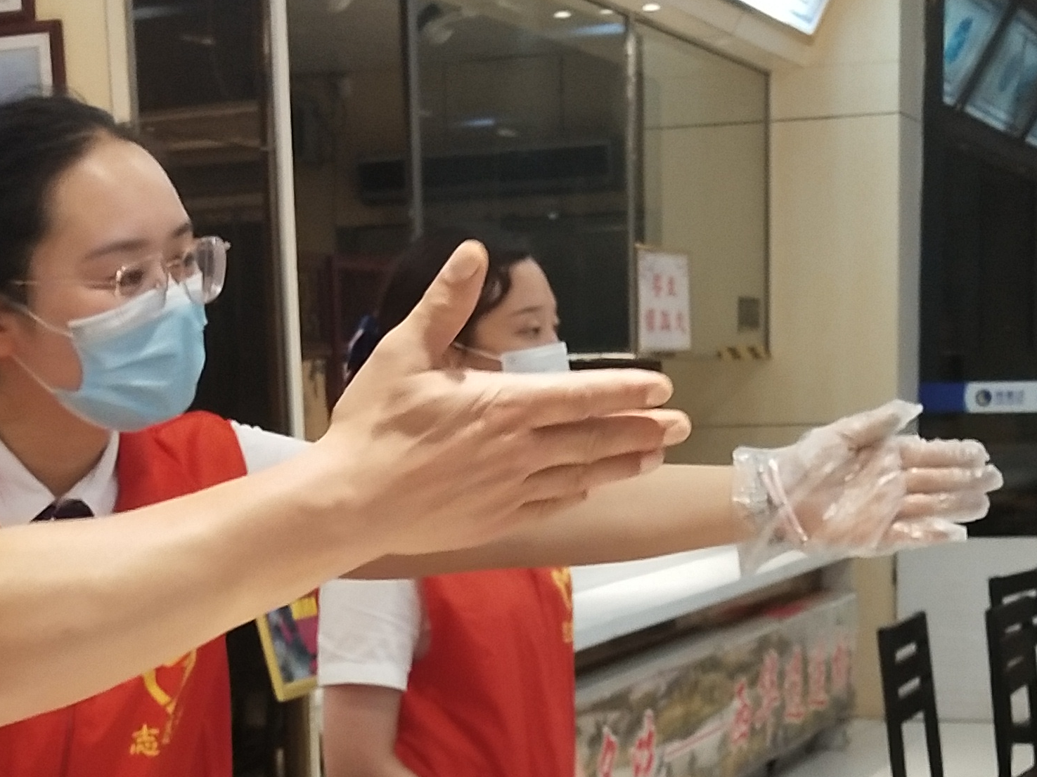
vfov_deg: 17.4
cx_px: 470
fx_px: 2456
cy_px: 835
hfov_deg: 23.8
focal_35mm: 82
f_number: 1.8
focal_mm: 3.95
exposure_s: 1/50
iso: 469
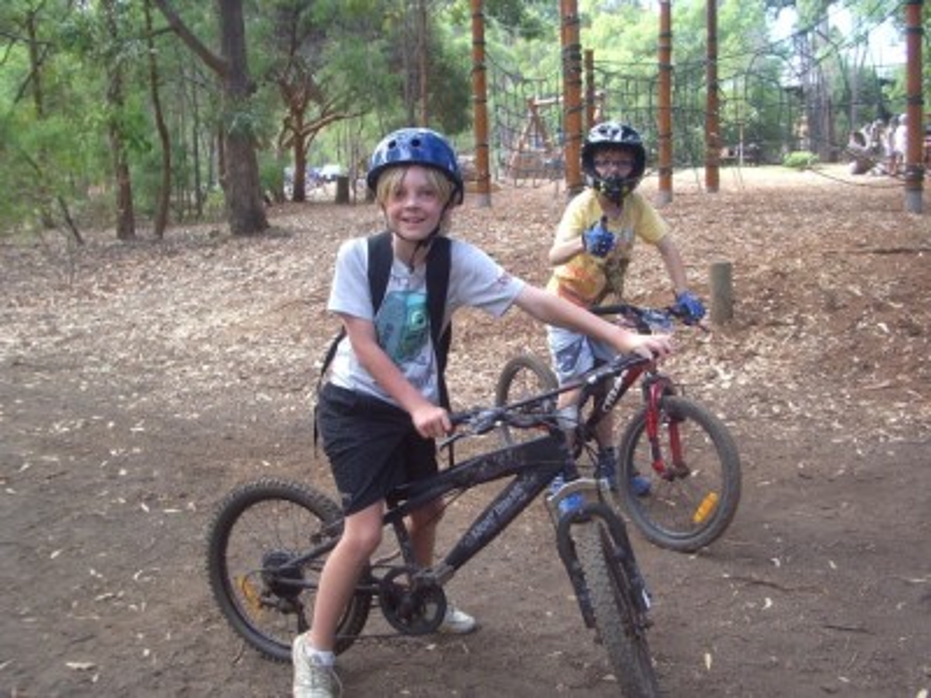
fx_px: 1022
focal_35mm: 38
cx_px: 466
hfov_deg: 49.0
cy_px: 349
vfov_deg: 37.7
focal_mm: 5.8
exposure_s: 1/100
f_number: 2.6
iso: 100
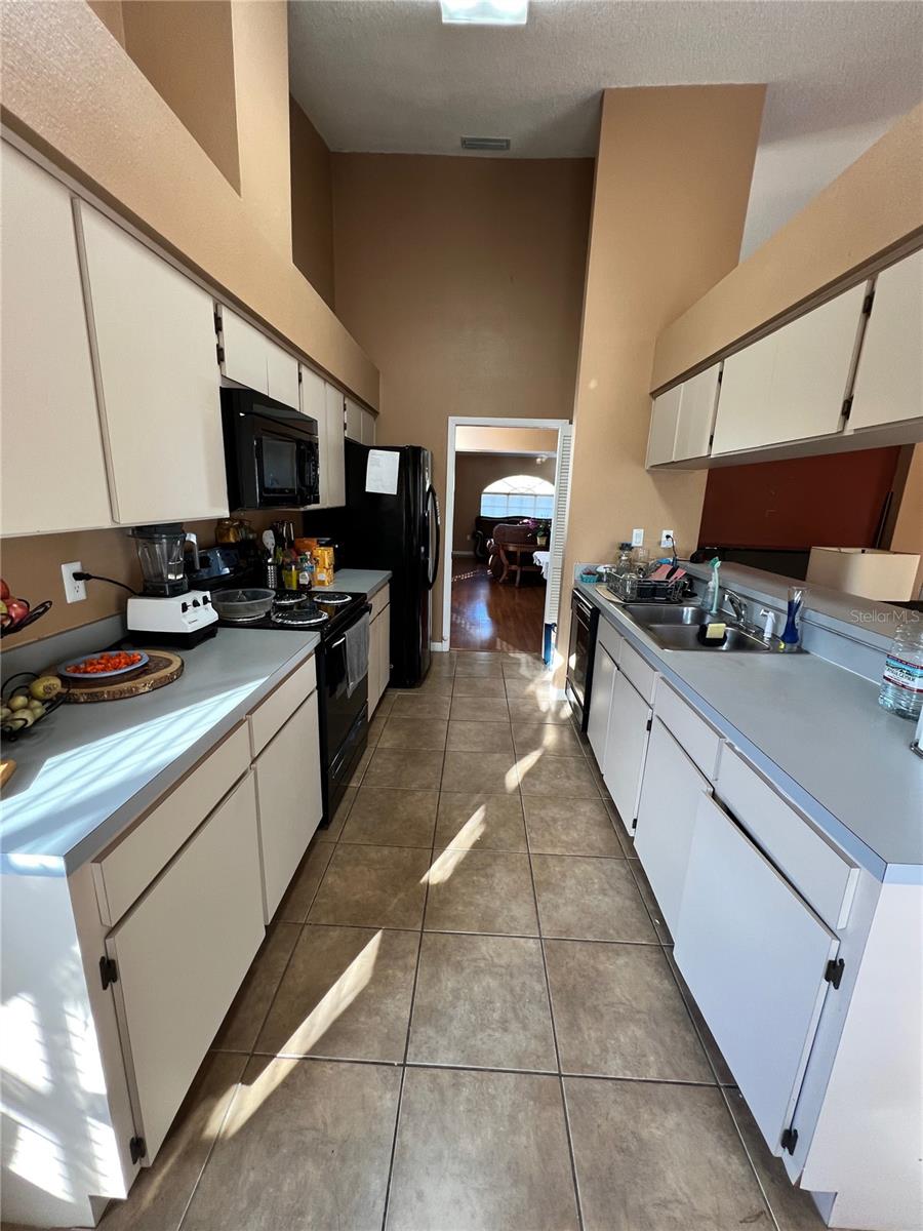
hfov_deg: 89.9
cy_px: 616
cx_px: 462
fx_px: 462
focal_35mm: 13
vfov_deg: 106.2
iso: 125
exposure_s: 1/60
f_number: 1.8
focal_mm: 1.57
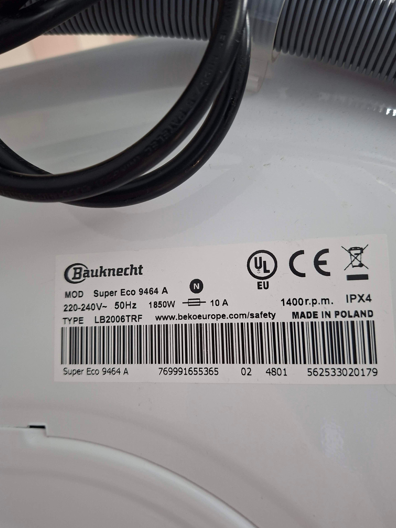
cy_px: 261
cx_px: 200
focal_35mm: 24
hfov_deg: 56.8
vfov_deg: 71.6
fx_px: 366
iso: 400
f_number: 1.8
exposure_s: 1/33
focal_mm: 5.54
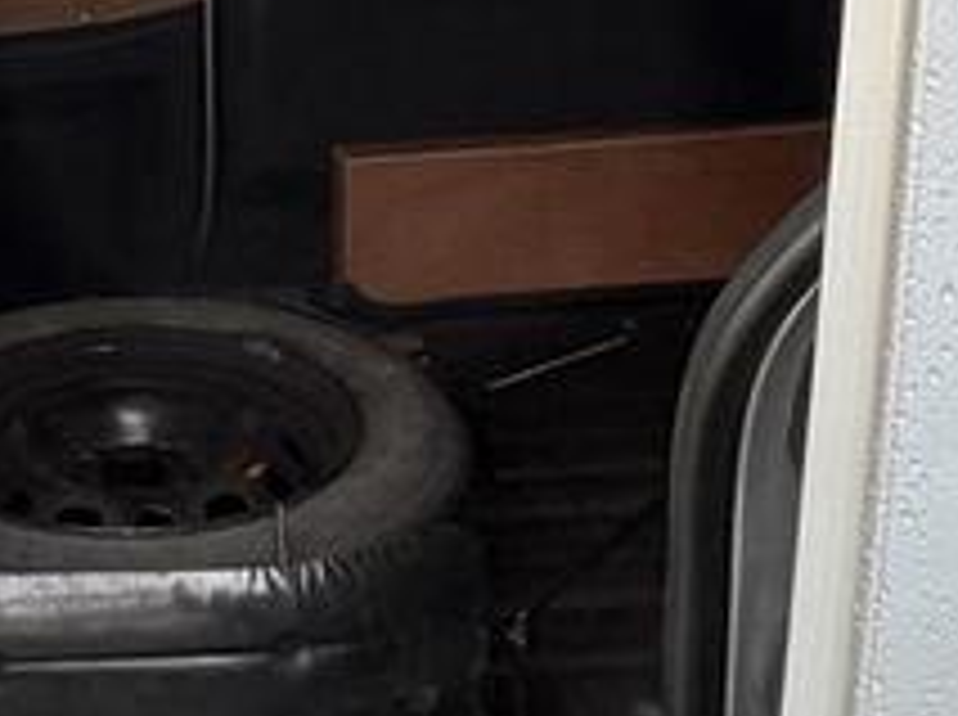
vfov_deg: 24.3
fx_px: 1630
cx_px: 63
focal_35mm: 59
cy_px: 140
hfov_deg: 31.0
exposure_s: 1/71
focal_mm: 2.22
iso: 250
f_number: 2.2
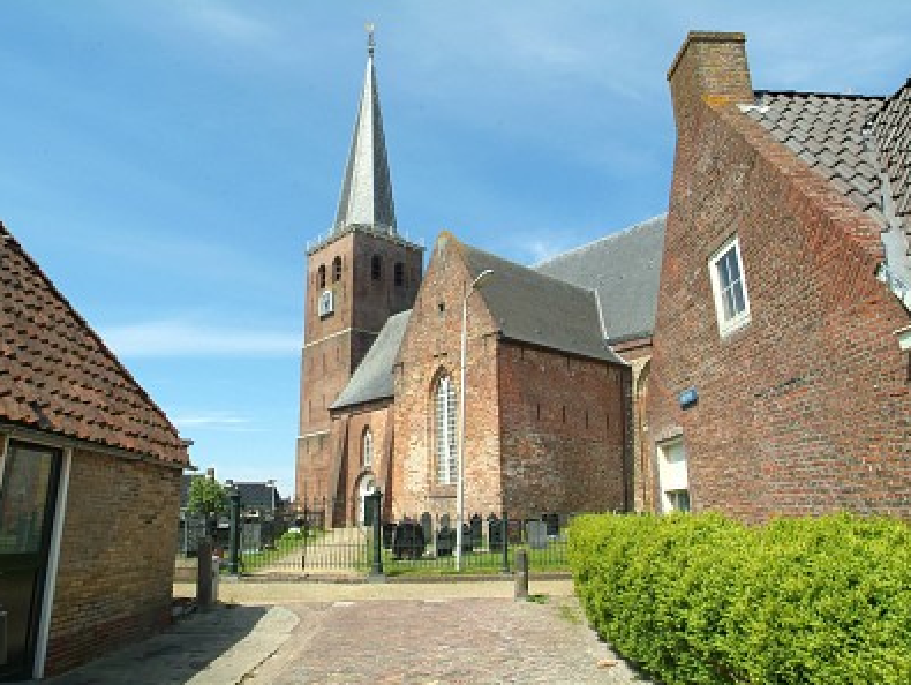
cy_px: 342
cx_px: 441
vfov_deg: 59.0
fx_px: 606
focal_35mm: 23
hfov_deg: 73.9
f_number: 8
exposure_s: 1/750
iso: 400
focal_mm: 14
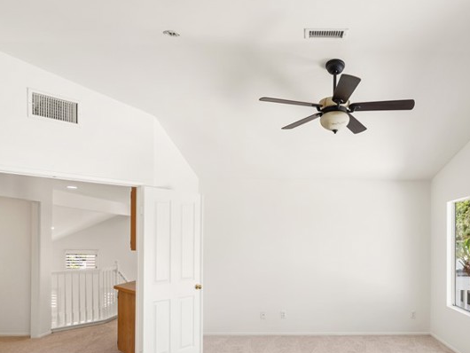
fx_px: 353
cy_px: 240
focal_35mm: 26
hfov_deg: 65.7
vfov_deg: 51.9
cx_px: 309
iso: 100
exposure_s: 1/25
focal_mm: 14
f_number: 9
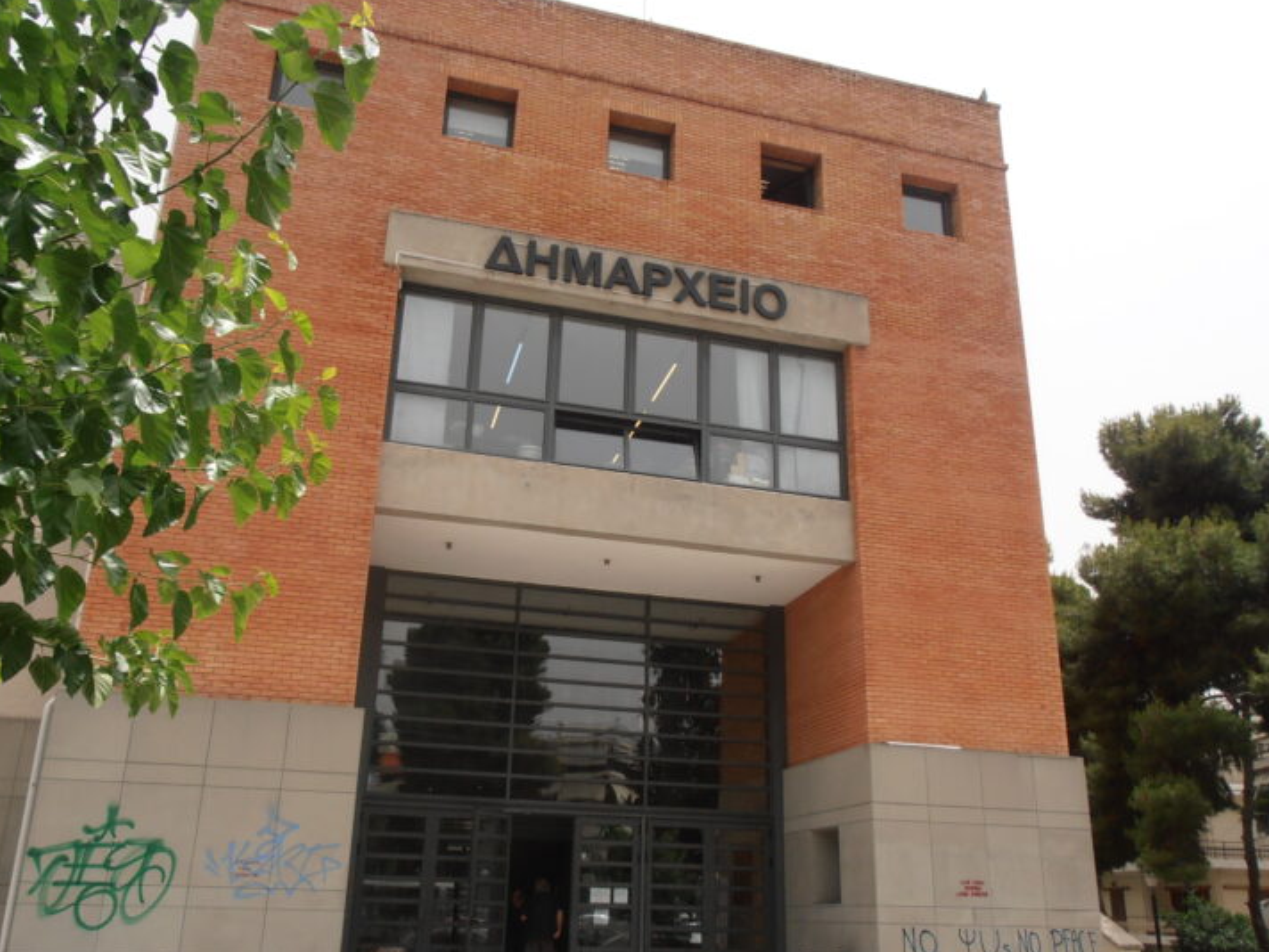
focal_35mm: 29
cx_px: 638
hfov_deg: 61.7
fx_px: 1063
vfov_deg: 48.1
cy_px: 548
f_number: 3
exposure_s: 1/1000
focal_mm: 4.2
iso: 80
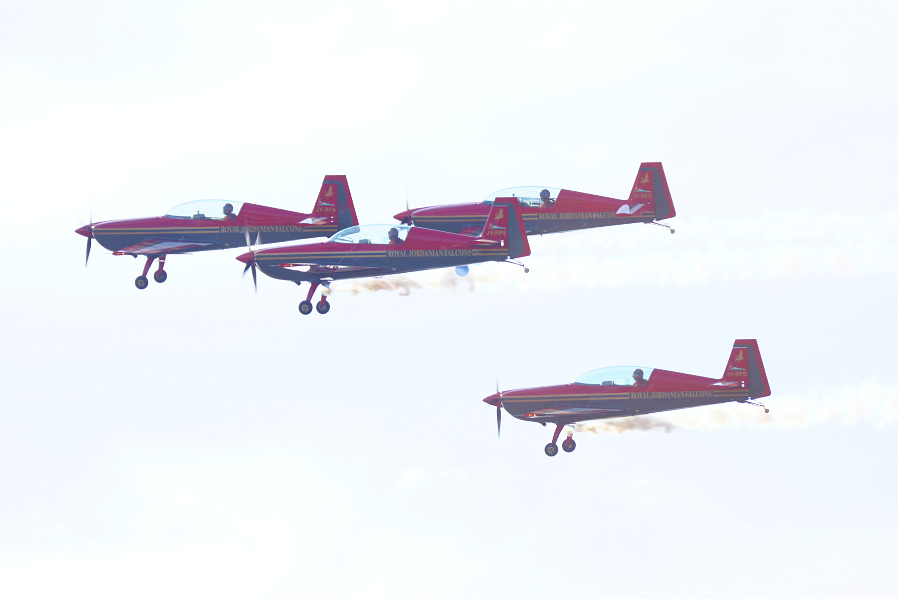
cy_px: 300
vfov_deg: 3.1
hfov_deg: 4.6
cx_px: 449
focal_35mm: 450
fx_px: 11224
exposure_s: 1/800
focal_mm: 300
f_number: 6.3
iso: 200
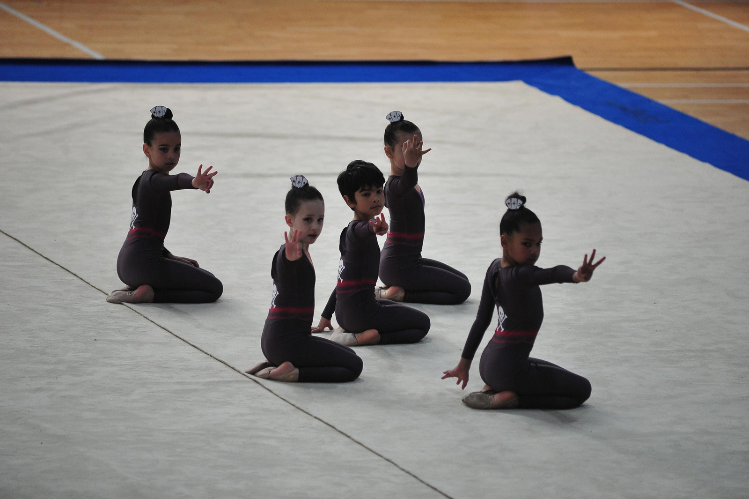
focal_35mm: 300
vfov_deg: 4.6
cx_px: 374
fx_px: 6238
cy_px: 250
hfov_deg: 6.9
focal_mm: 300
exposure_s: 1/2500
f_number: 2.8
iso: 3200
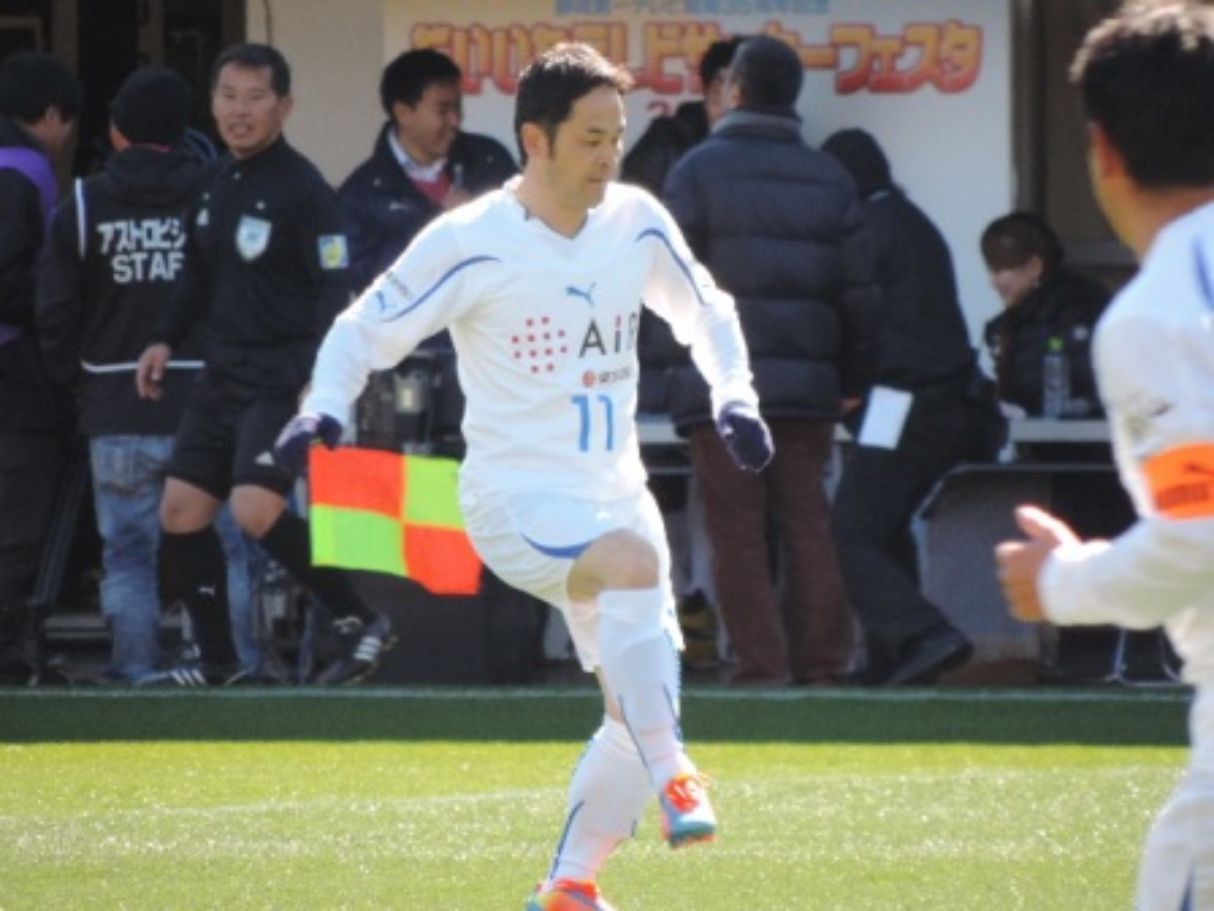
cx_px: 607
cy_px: 456
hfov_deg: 2.0
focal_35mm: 1000
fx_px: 35070
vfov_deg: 1.5
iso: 400
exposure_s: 1/320
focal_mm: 180
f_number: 5.9
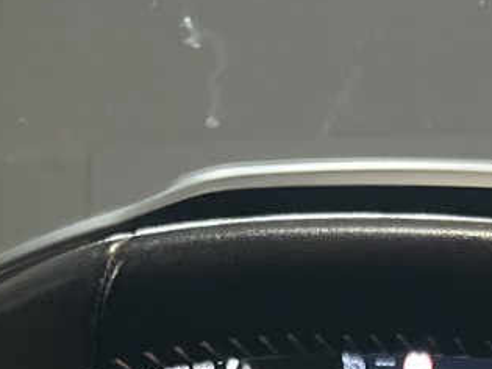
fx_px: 1875
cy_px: 904
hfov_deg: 14.9
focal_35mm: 132
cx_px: 365
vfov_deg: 9.8
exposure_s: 1/27
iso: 1000
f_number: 1.6
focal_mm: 5.1
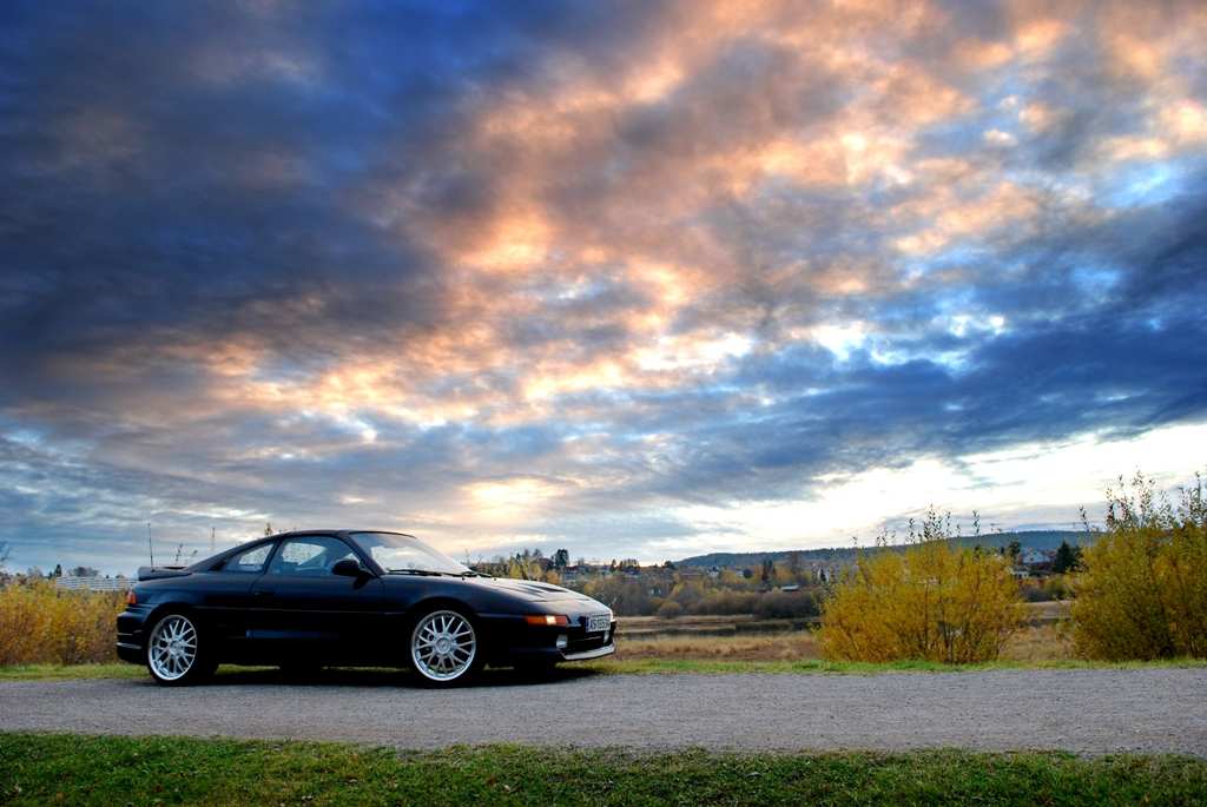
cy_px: 404
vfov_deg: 50.5
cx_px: 604
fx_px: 856
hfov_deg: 70.4
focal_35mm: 26
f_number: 5.6
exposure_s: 1/60
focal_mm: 17
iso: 200
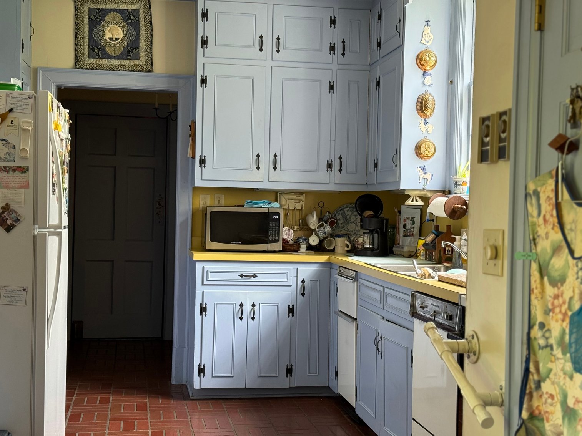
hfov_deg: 39.7
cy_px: 218
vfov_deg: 30.3
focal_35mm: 48
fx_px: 807
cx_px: 291
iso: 100
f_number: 1.78
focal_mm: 6.76
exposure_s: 1/90
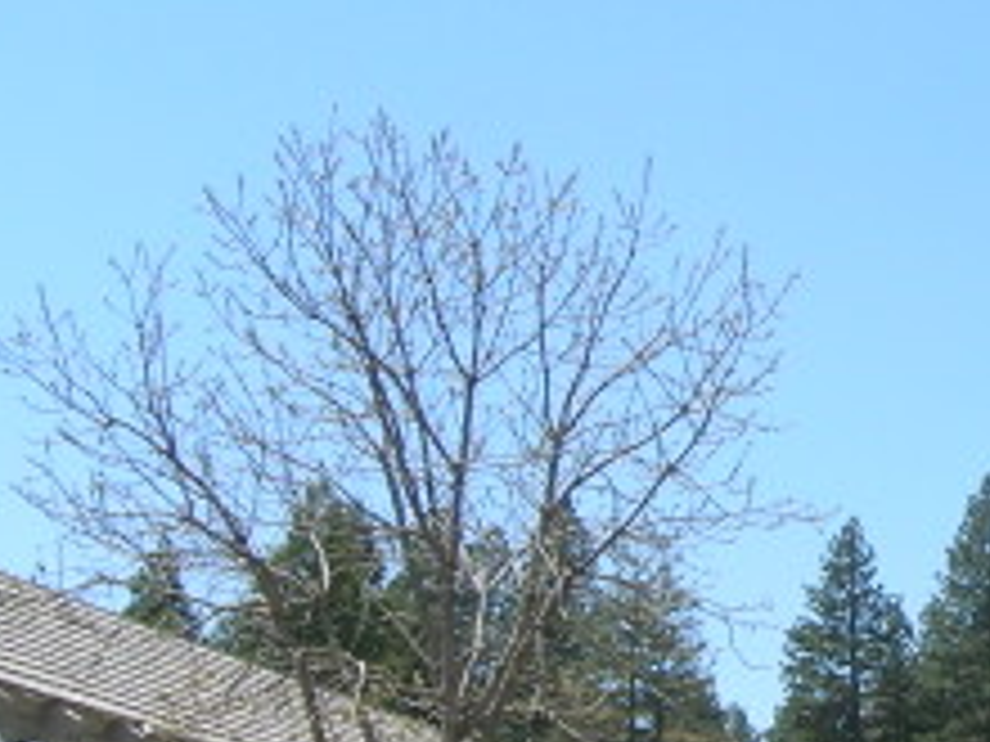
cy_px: 459
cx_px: 1048
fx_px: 2860
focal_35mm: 100
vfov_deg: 14.8
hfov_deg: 19.0
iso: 50
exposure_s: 1/290
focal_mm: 5.7
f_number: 4.9
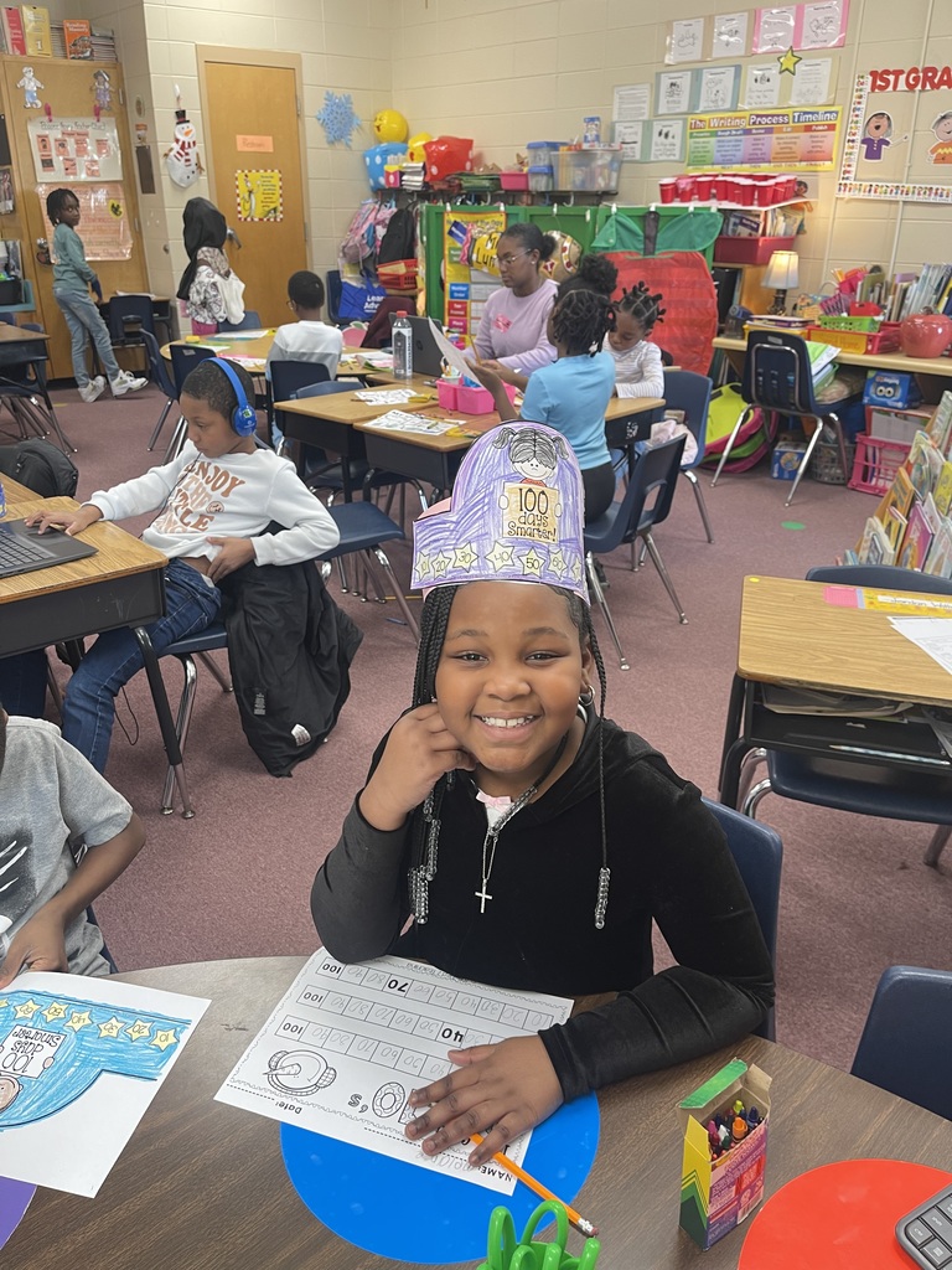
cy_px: 635
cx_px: 476
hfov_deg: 54.9
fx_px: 917
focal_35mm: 25
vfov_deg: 69.4
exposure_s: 1/60
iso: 80
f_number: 1.6
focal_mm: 5.1
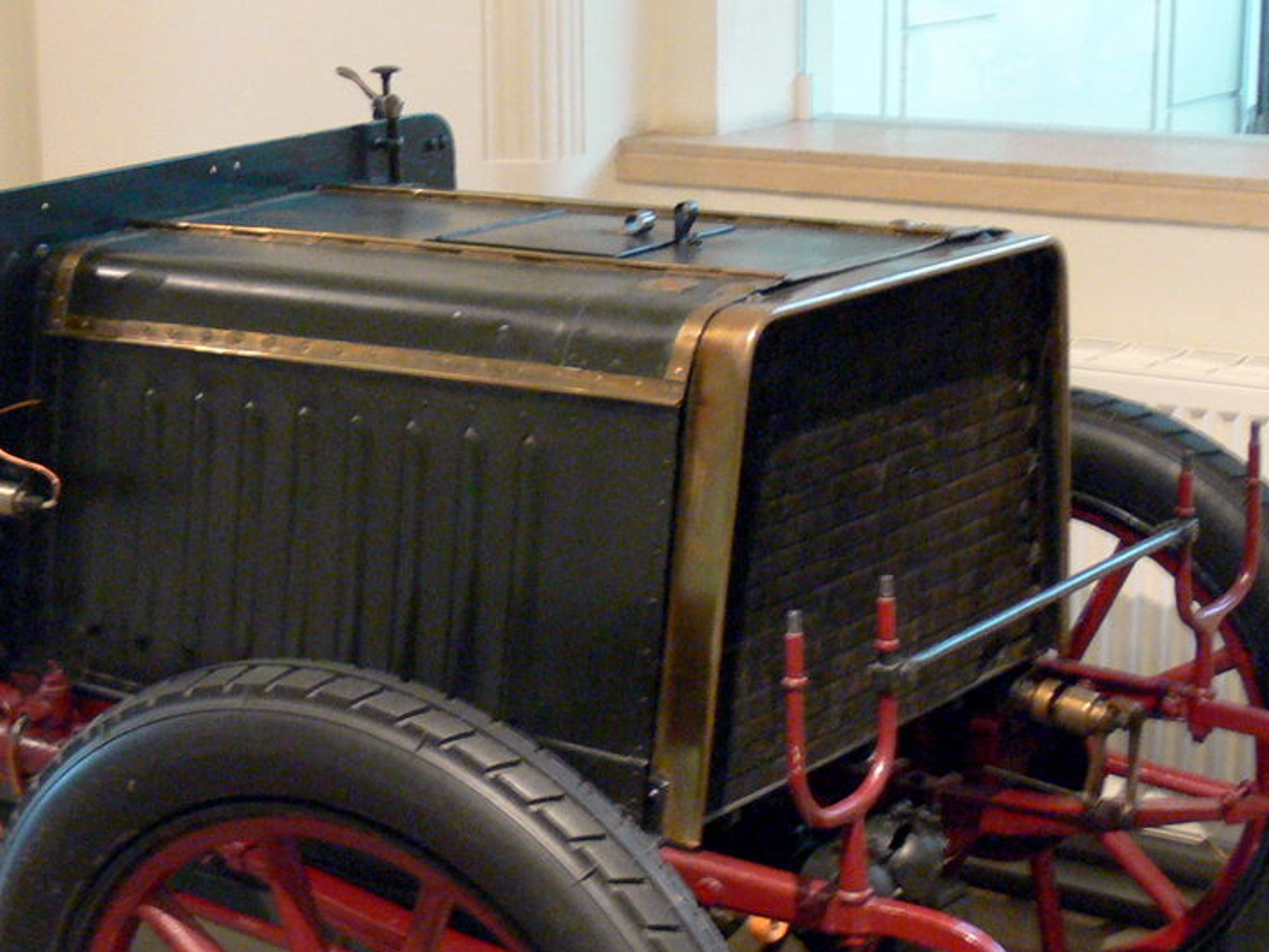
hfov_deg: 24.7
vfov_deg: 19.4
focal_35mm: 76
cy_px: 589
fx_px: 2787
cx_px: 55
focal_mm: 7.4
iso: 200
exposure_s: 1/4
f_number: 2.8
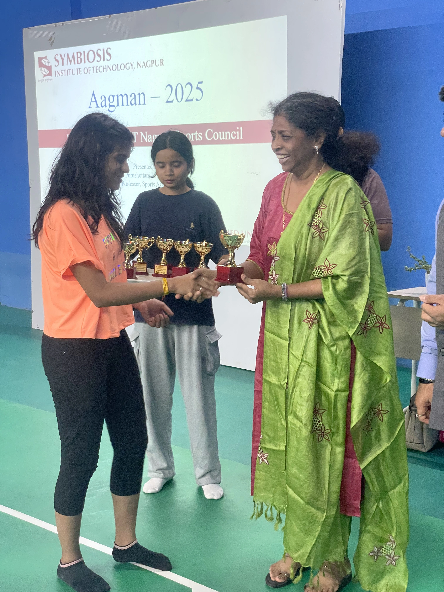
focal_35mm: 52
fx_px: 889
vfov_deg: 36.8
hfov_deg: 28.0
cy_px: 296
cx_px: 222
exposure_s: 1/50
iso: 400
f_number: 2
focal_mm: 6
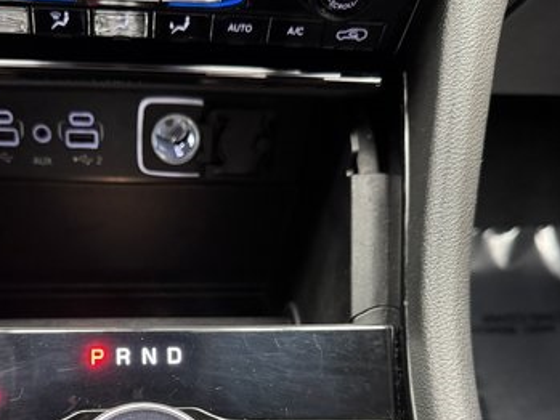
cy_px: 372
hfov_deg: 42.6
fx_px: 712
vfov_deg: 31.5
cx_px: 205
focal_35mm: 44
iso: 800
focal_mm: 6.76
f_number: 1.78
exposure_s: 1/40
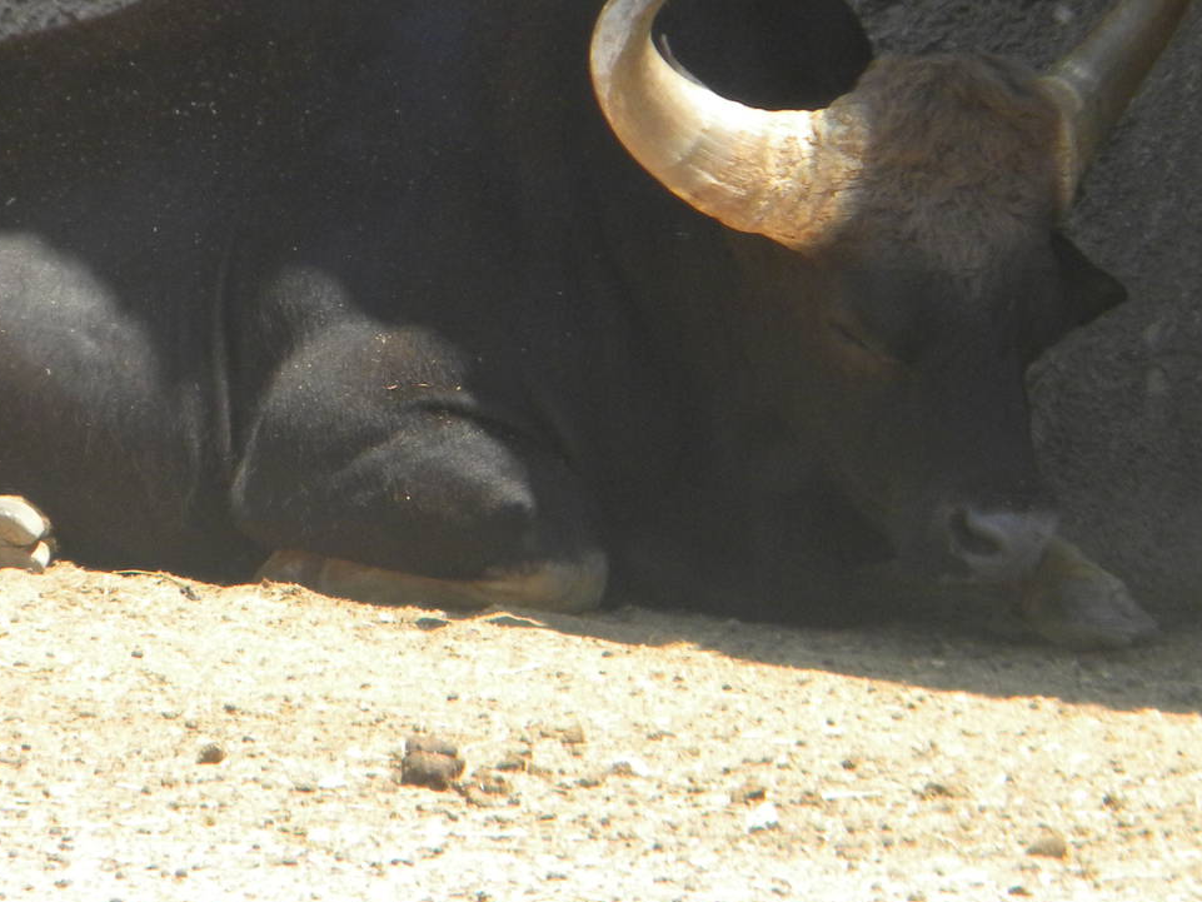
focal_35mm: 433
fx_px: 15037
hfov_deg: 4.6
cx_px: 422
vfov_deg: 3.4
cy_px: 250
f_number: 5.4
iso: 195
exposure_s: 1/500
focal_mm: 47
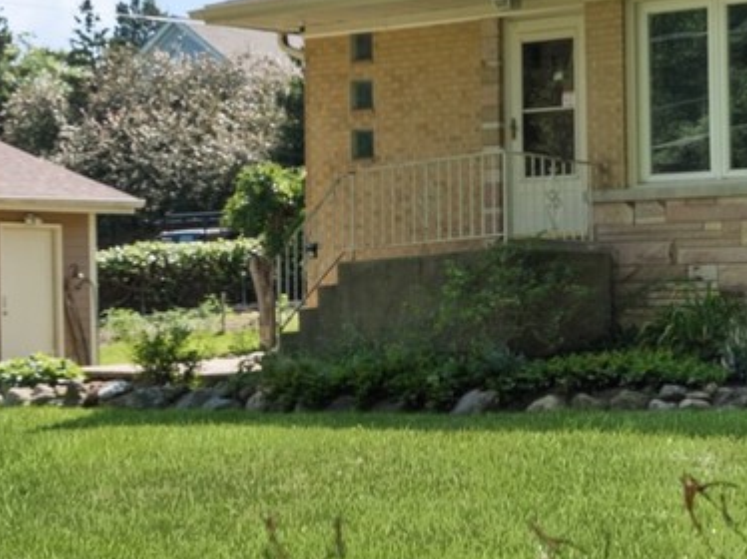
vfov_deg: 14.8
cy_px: 268
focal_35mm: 100
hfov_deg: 19.5
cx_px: 598
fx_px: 2157
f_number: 8
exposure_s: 1/250
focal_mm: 24
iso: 200
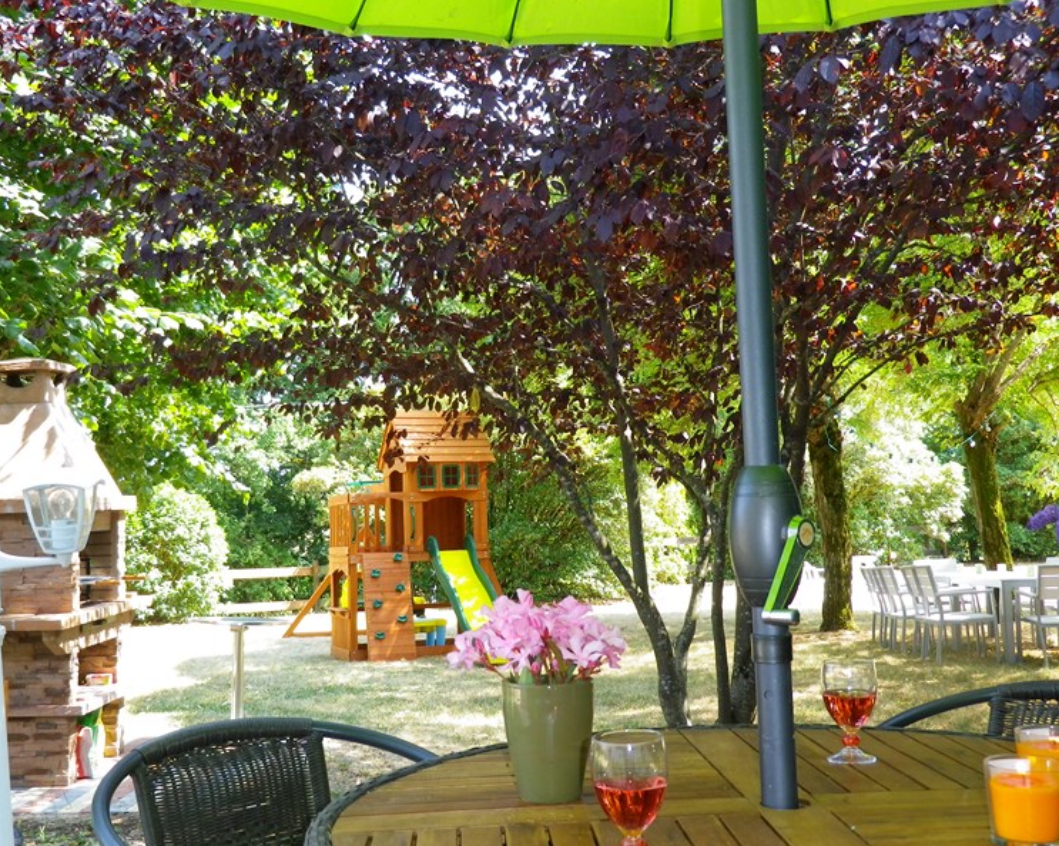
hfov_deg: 44.8
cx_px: 554
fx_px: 1285
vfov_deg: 36.5
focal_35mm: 41
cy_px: 420
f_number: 4
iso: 100
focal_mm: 7
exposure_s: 1/50
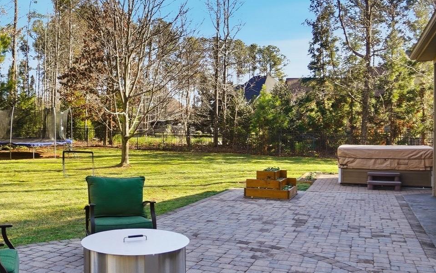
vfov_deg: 39.4
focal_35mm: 32
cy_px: 141
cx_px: 142
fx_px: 380
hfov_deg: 58.2
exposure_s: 1/4000
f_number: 4
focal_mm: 10
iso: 100
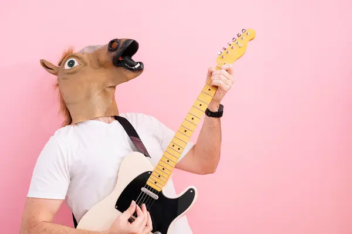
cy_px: 117
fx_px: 342
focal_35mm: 35
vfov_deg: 37.8
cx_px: 176
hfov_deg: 54.5
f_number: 2.5
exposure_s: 1/60
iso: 160
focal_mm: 35
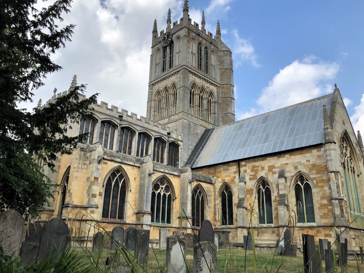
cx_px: 180
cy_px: 134
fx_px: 305
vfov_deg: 48.2
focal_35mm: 29
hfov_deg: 61.6
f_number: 1.8
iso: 20
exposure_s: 1/1779
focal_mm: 3.99
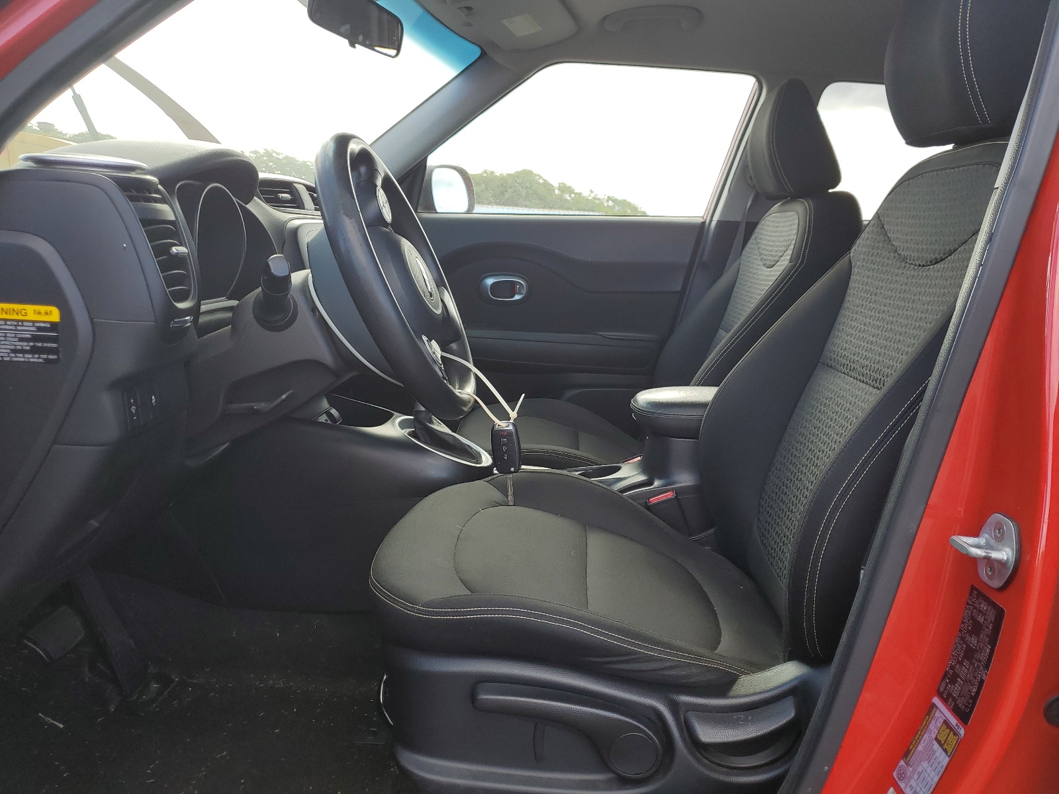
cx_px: 530
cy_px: 397
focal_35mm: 26
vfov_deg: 53.1
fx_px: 795
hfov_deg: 67.3
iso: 50
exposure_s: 1/455
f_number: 1.5
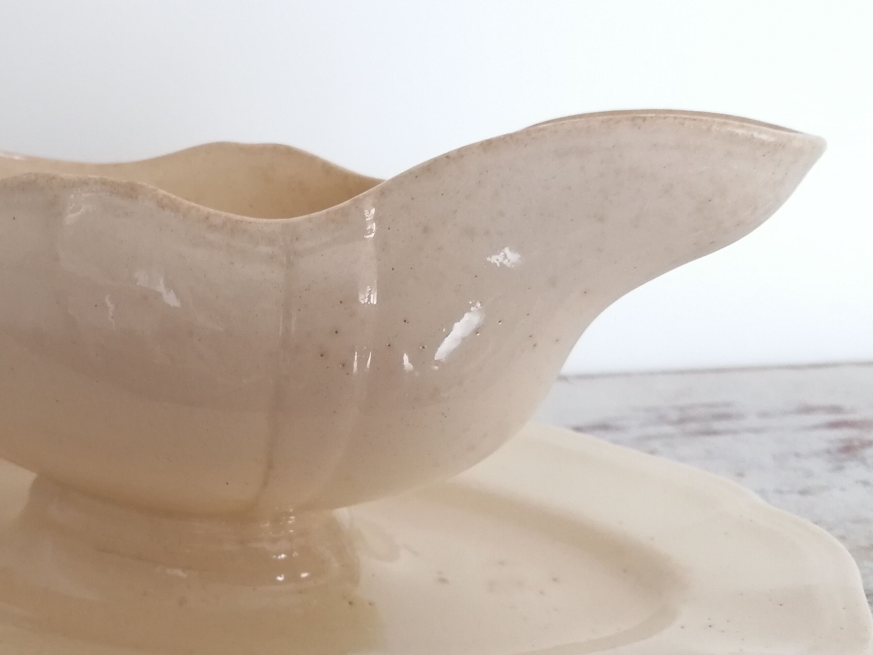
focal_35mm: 42
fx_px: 1059
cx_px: 251
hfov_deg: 43.7
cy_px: 337
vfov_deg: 34.4
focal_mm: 4.75
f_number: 1.8
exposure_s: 1/33.3
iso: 320
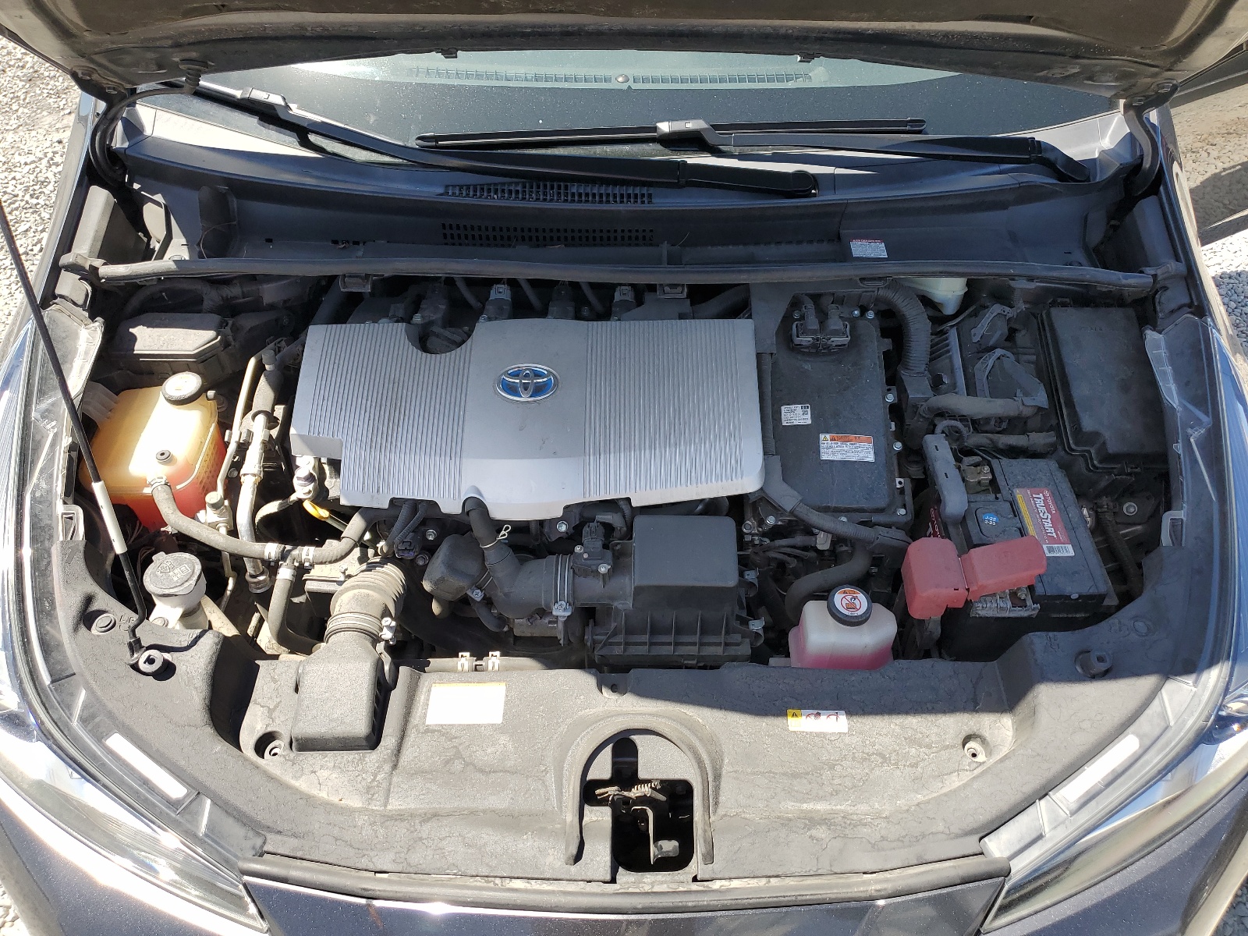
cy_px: 468
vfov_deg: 53.1
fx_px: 937
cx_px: 624
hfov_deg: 67.3
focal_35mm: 26
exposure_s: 1/1111
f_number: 1.5
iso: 50
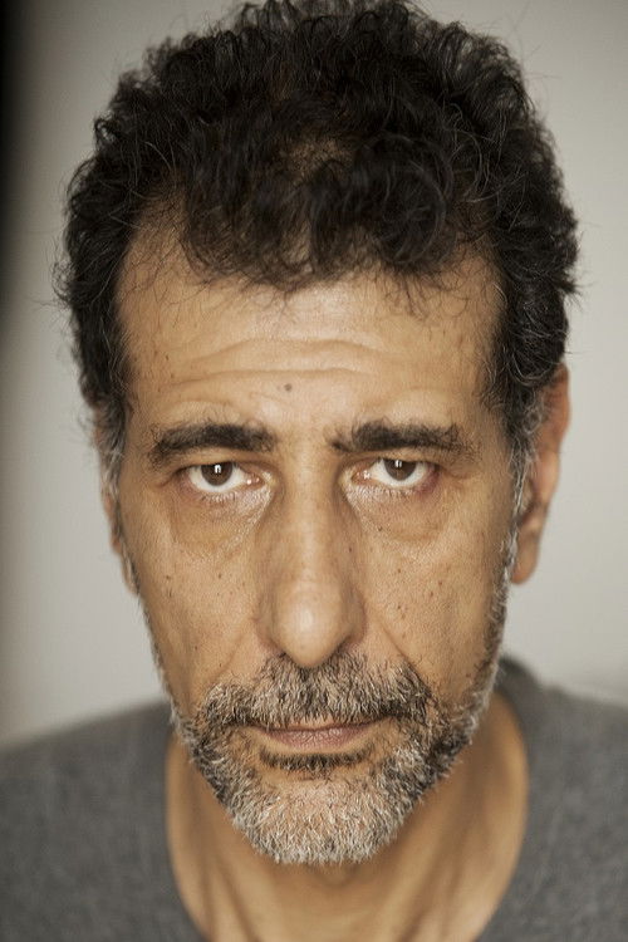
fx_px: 3532
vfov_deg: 15.2
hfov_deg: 10.2
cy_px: 471
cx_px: 314
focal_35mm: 135
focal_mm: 135
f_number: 2.8
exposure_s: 1/200
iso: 640
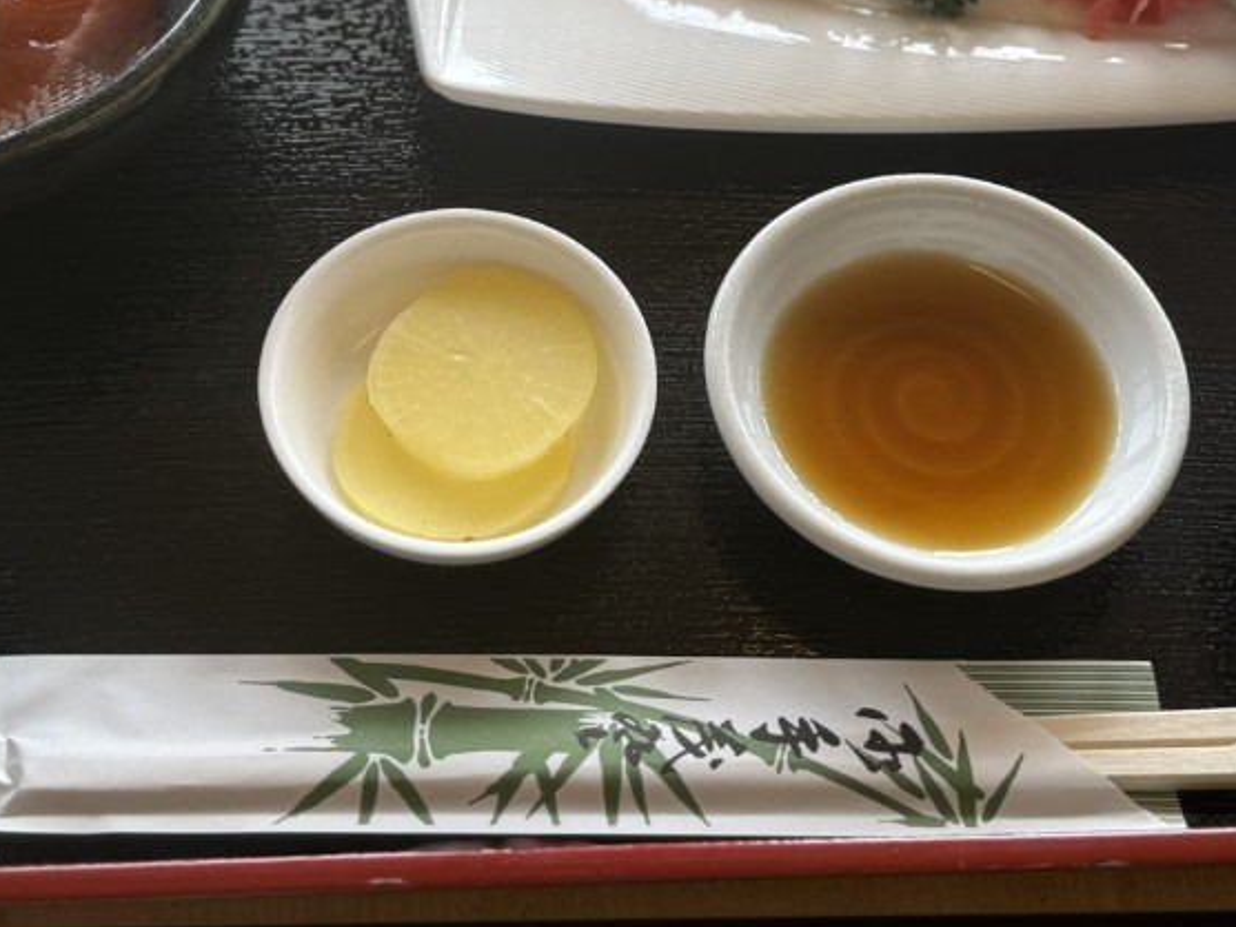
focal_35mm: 62
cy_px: 126
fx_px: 2214
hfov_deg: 31.2
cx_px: 544
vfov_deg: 23.2
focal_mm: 6.76
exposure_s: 1/342
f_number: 1.78
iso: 80
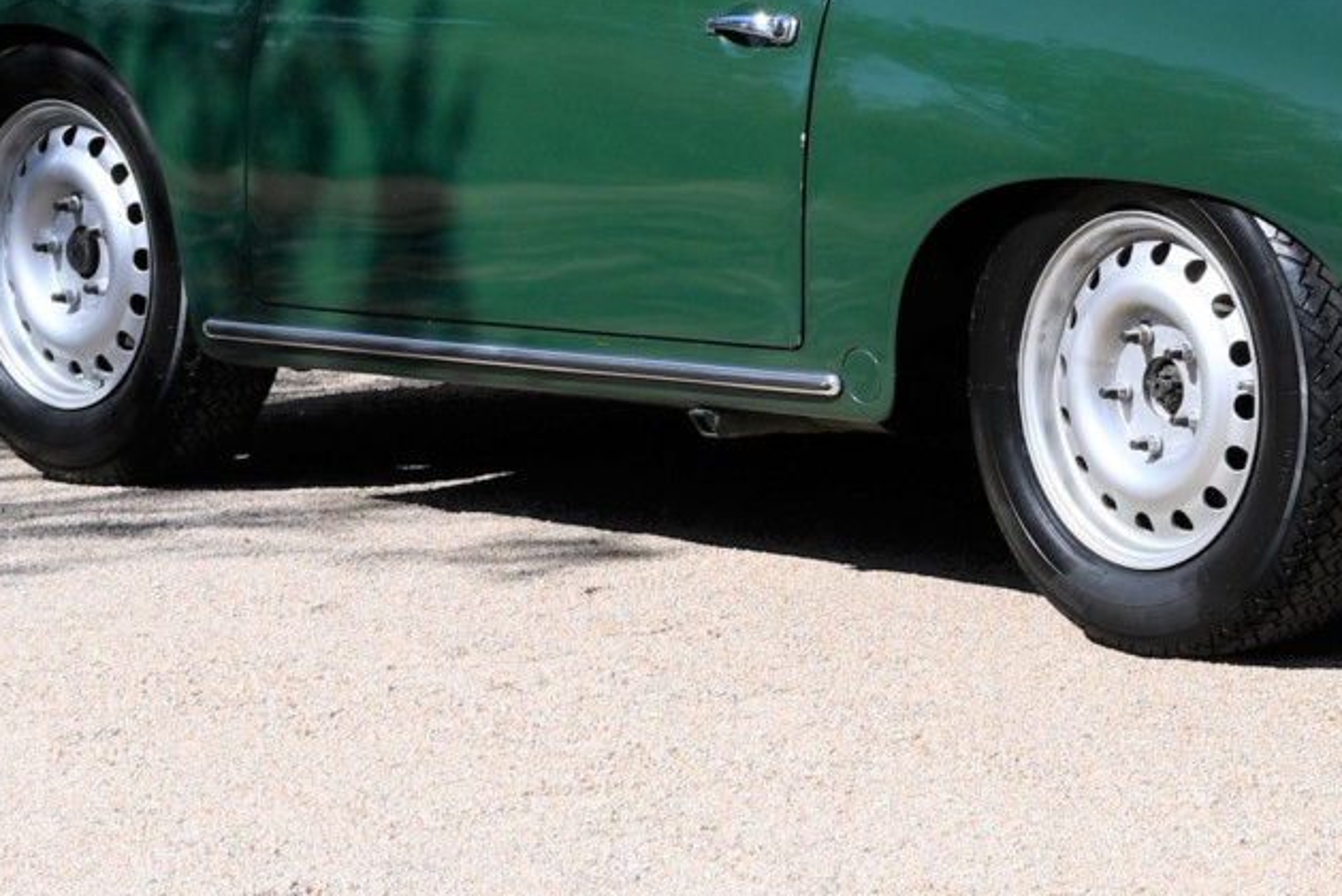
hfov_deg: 9.4
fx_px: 8130
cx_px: 1380
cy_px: 80
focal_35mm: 218
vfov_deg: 6.3
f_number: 10
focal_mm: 45
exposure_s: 1/400
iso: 100
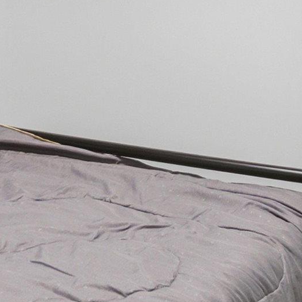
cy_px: -25
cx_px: 110
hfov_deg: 23.0
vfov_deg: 21.9
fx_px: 740
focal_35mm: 75
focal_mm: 10
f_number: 8
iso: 400
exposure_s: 1/25
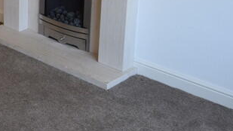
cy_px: -43
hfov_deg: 26.1
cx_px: -78
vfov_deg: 16.7
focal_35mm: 68
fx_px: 419
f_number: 4.5
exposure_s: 1/60
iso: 450
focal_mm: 13
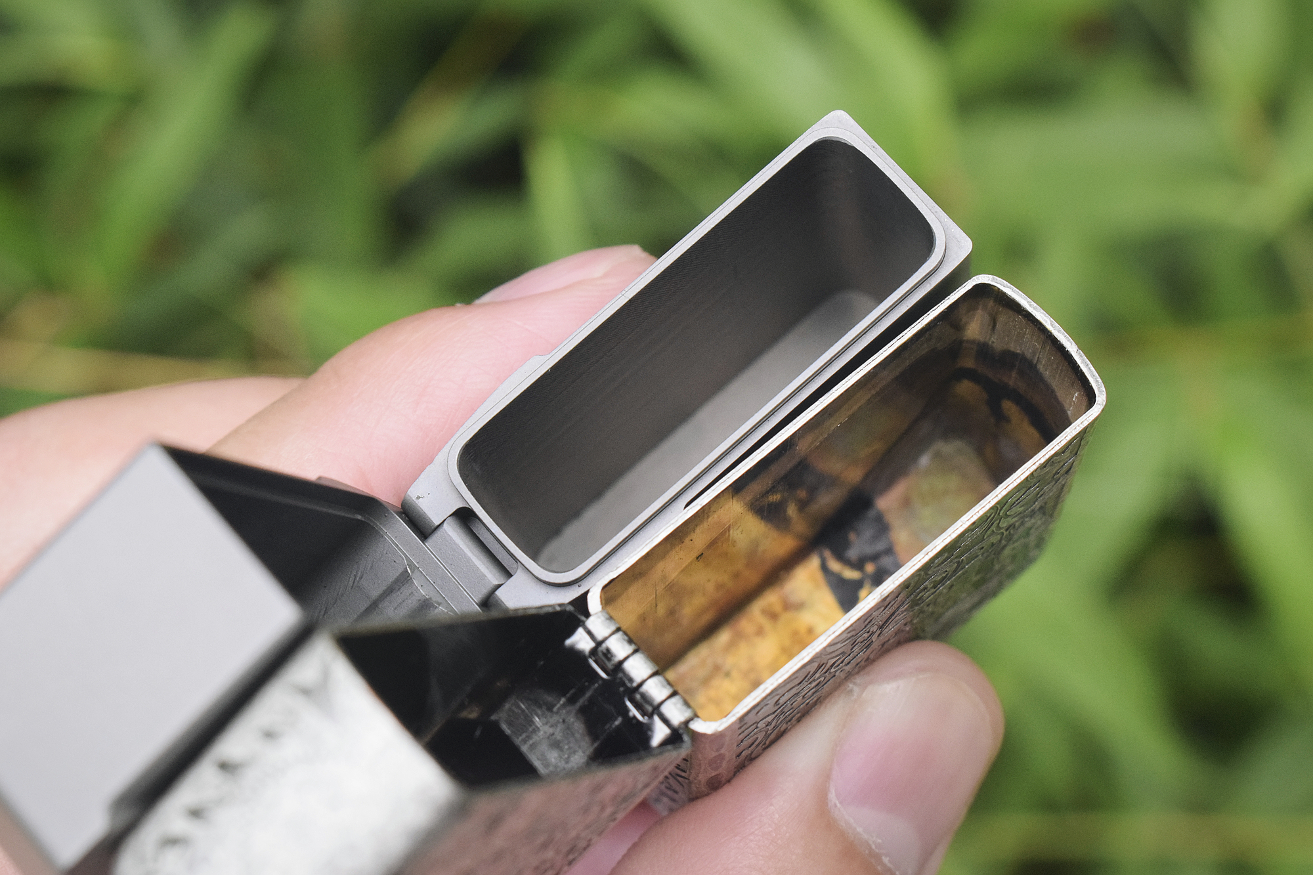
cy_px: 438
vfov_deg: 16.6
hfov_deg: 24.6
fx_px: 3008
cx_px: 656
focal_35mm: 82
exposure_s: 1/400
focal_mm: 55
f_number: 10
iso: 3200
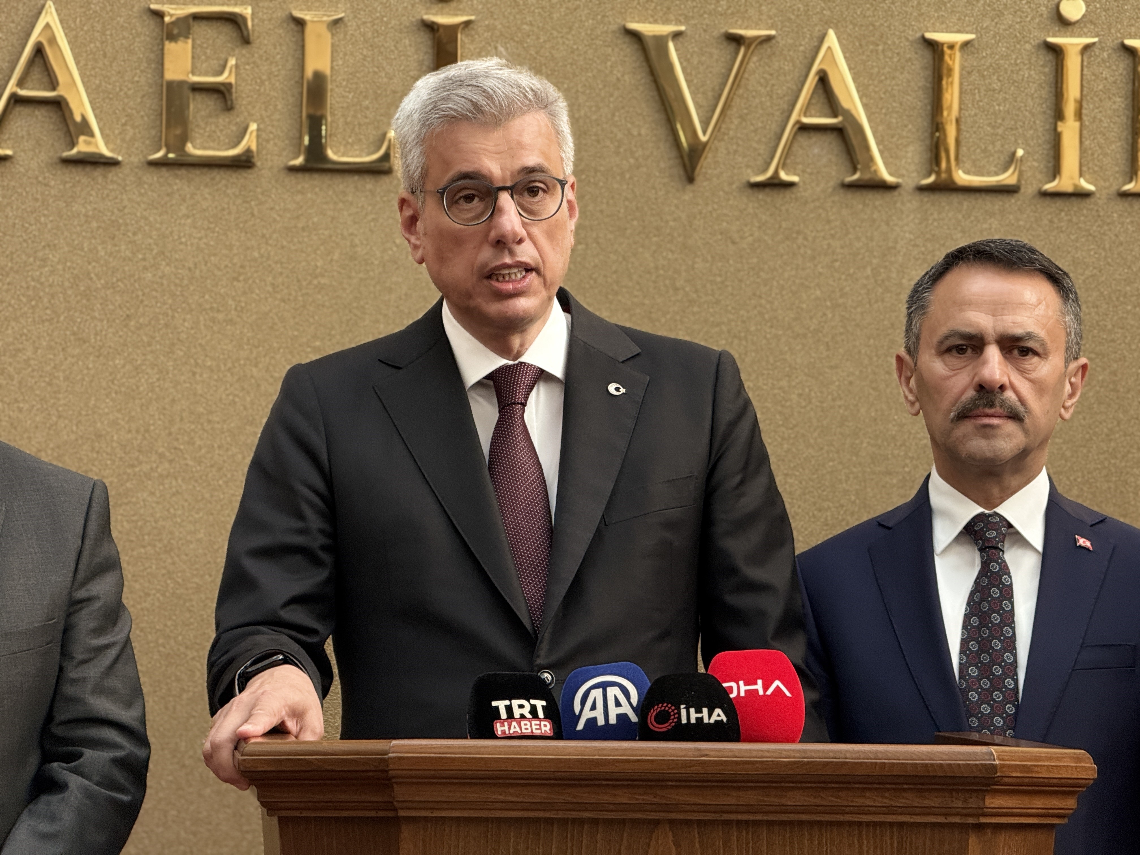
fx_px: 3952
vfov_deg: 12.3
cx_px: 570
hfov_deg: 16.4
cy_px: 428
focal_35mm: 120
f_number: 2.8
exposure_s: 1/99
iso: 250
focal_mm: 15.66
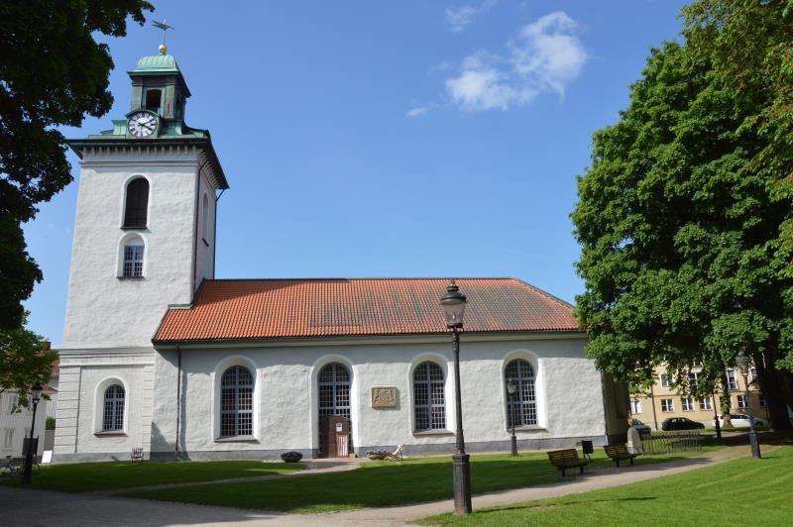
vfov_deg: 47.9
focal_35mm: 27
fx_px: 594
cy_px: 264
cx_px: 396
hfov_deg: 67.4
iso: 100
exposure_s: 1/250
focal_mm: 18
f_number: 8
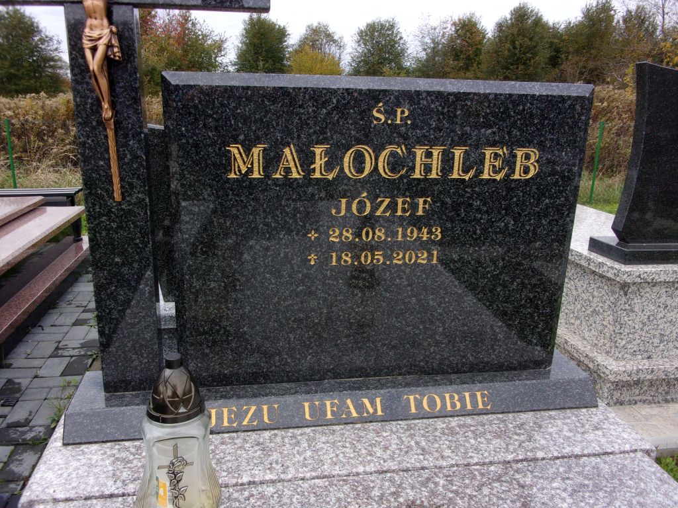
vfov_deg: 49.7
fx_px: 548
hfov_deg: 63.4
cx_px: 339
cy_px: 254
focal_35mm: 28
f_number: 3.9
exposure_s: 1/210
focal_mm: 5.1
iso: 80
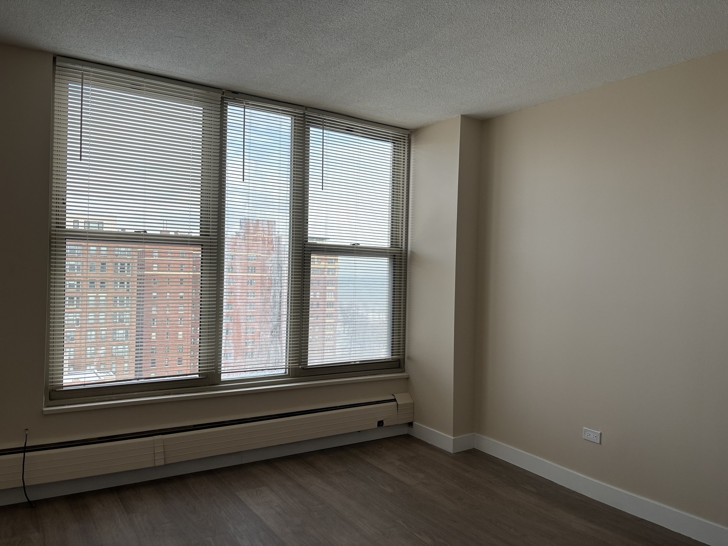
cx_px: 364
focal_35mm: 26
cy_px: 273
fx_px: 547
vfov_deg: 53.1
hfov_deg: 67.3
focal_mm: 5.96
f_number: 1.6
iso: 50
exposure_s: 1/531
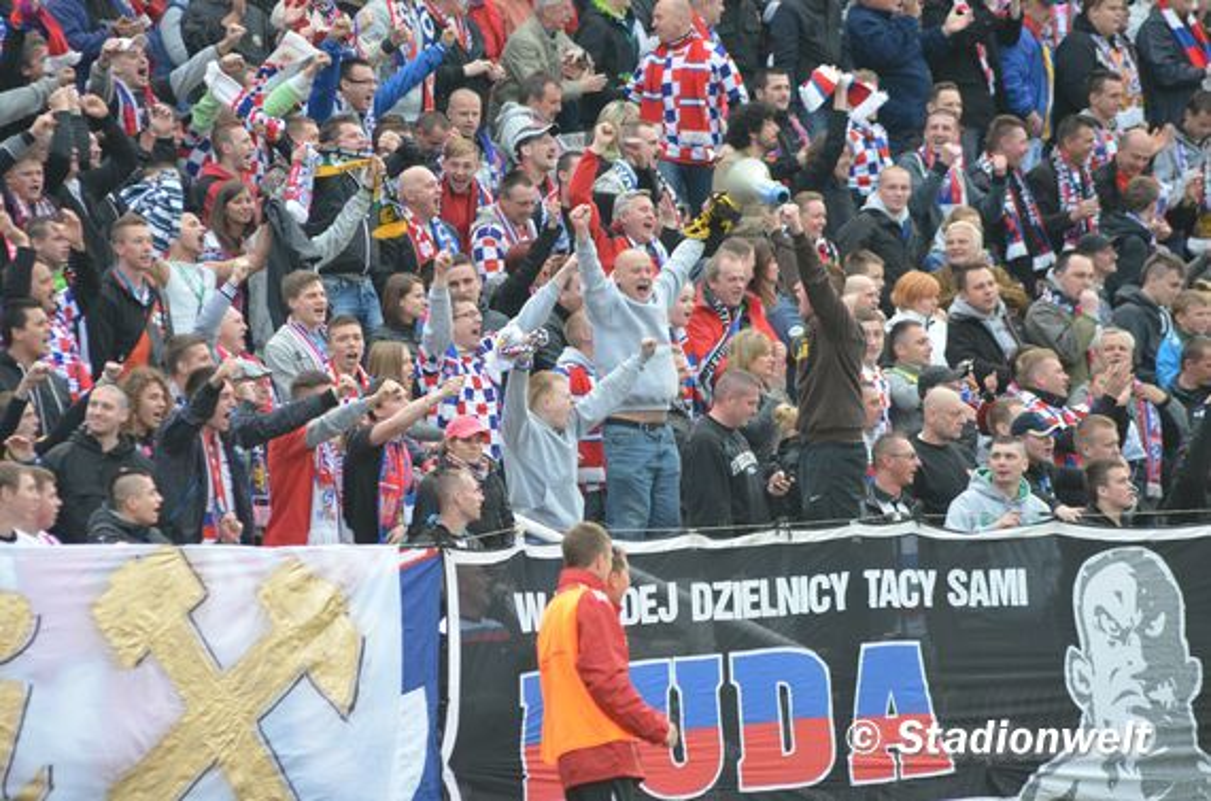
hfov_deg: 6.3
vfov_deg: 4.1
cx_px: 606
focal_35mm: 330
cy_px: 400
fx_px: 11073
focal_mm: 220
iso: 900
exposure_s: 1/500
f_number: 5
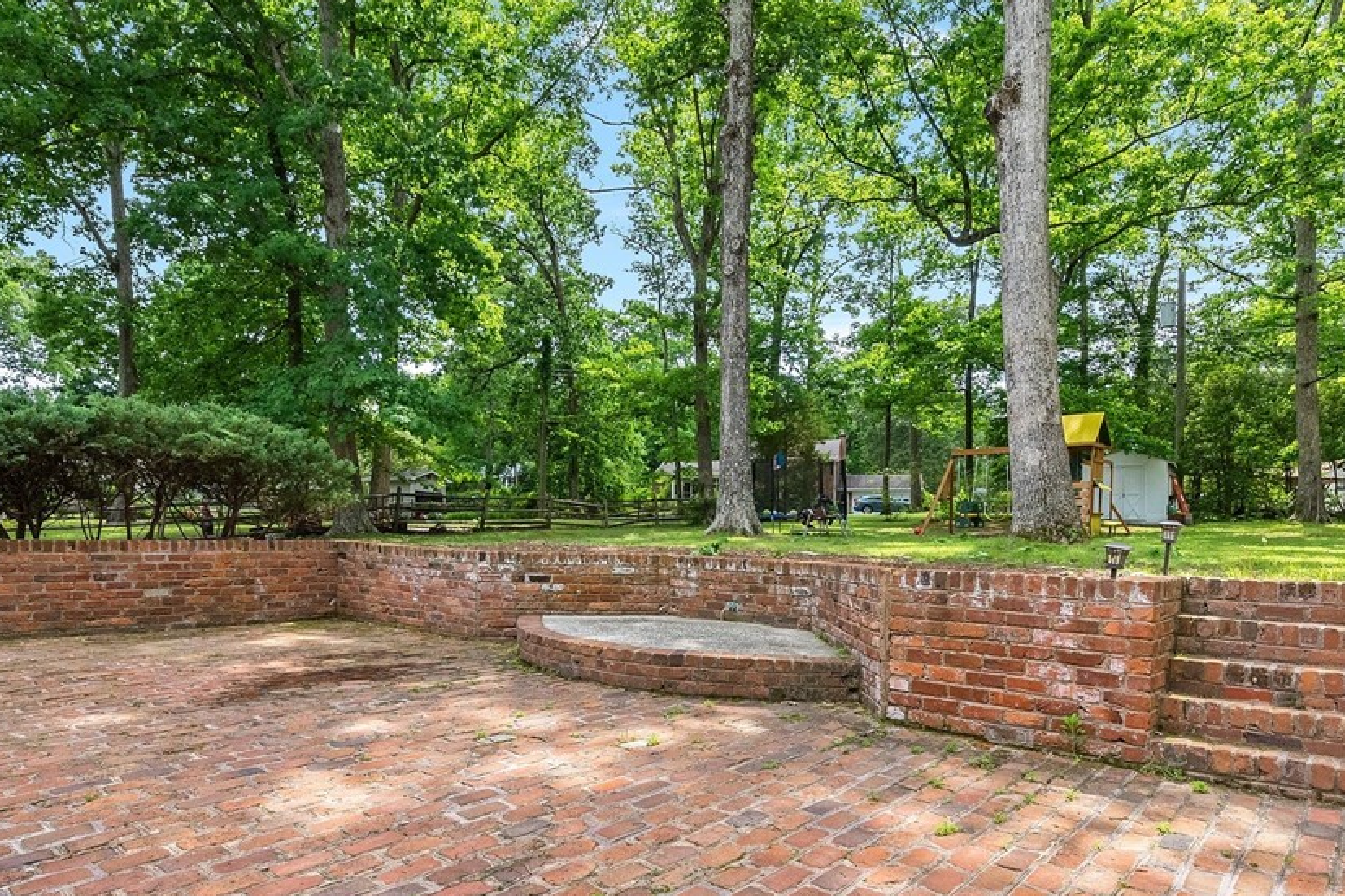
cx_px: 629
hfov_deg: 81.1
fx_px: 784
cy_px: 540
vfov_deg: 59.0
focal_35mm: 21
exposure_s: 1/50
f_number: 8
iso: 800
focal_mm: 16
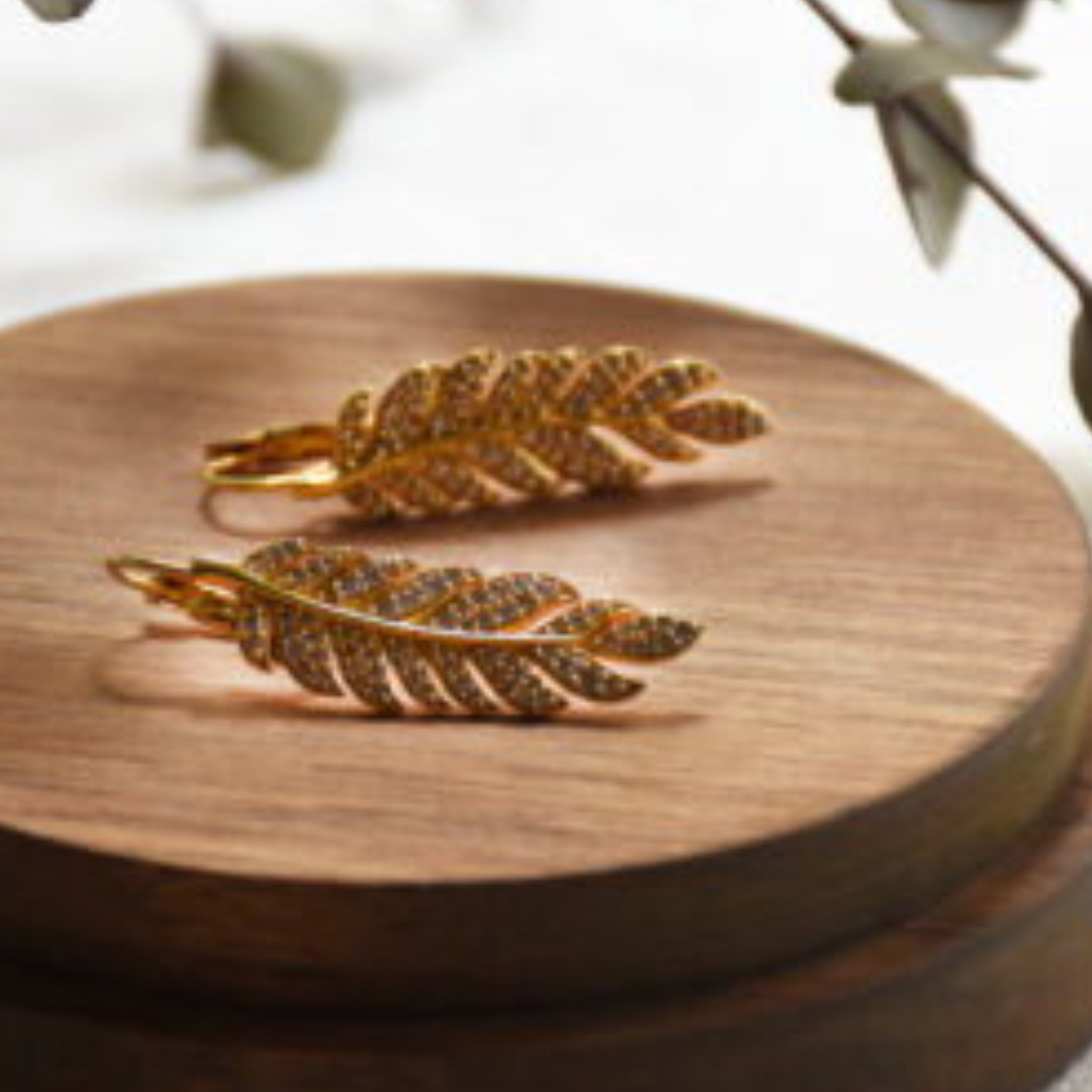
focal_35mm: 326
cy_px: 502
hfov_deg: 5.4
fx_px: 11636
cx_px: 426
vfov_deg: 5.4
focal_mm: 105
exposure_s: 1/60
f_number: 5.6
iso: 200
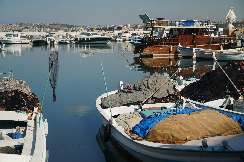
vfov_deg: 22.6
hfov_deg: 33.4
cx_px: 122
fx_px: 407
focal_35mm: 60
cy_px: 81
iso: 100
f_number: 4
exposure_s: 1/160
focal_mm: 60
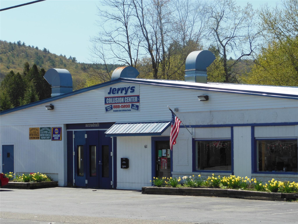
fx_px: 921
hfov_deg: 18.4
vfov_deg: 13.8
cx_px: 149
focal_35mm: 107
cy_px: 112
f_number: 5.7
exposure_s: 1/500
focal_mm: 19.1
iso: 125
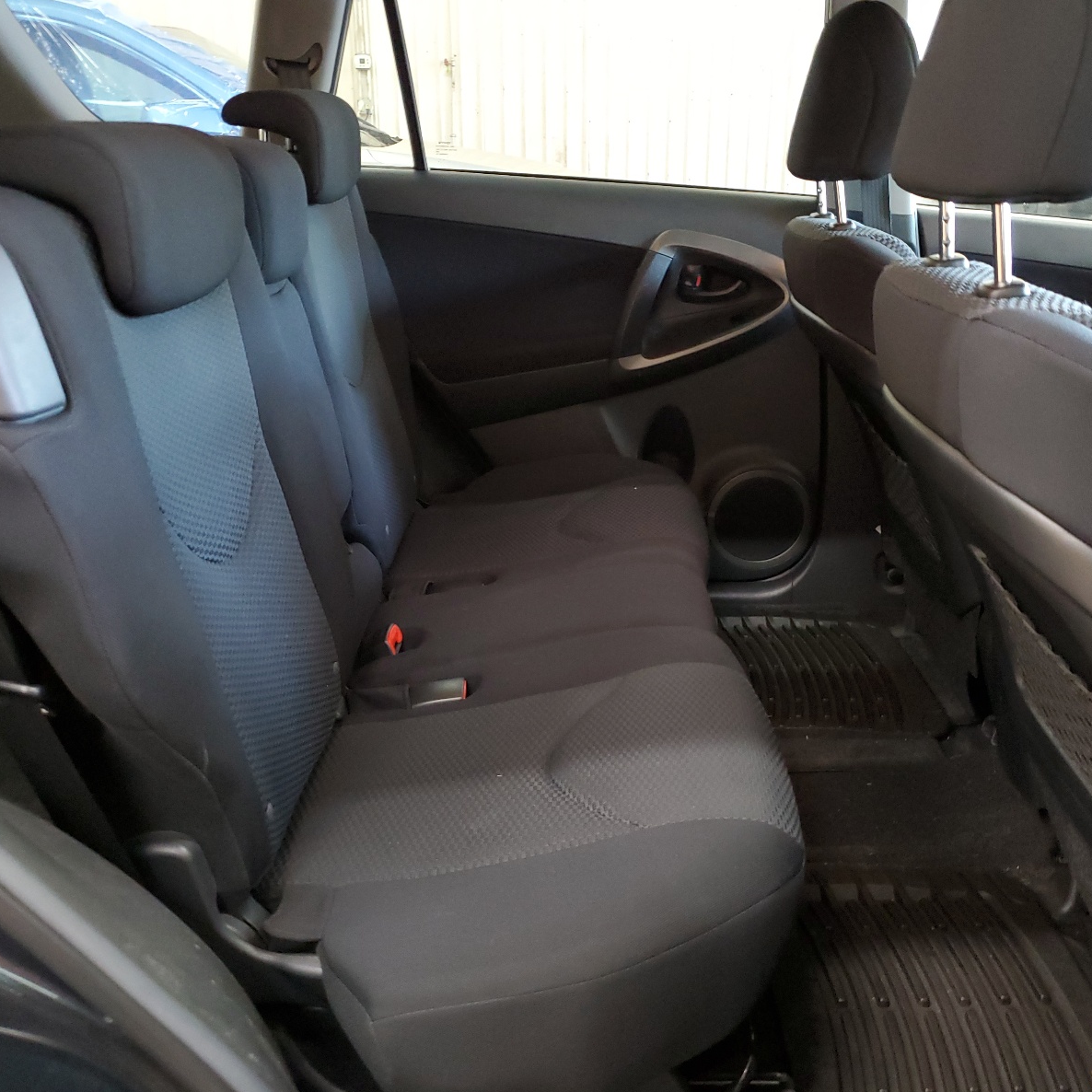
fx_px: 1106
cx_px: 614
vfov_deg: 52.5
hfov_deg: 52.4
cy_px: 552
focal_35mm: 31
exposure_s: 1/15
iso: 310
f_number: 1.5
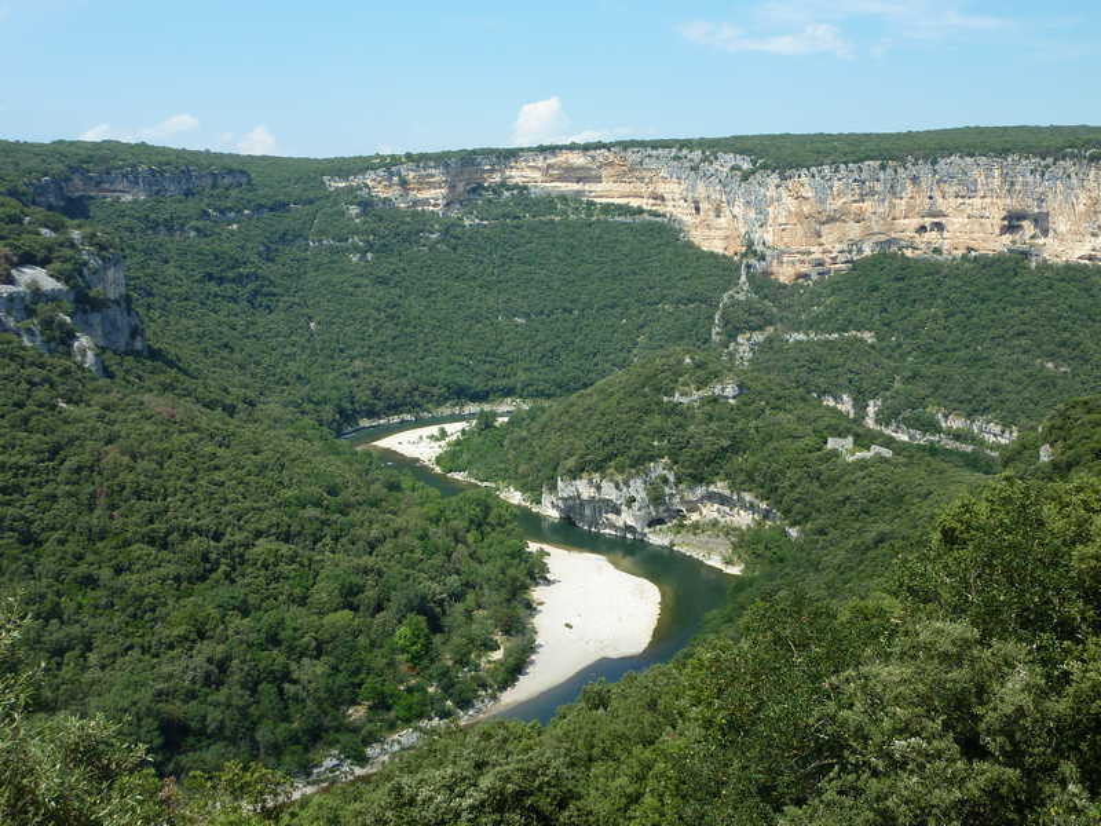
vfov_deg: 40.7
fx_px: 1113
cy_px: 413
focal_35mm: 35
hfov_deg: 52.6
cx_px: 550
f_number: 4
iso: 80
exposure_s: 1/500
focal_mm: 5.7
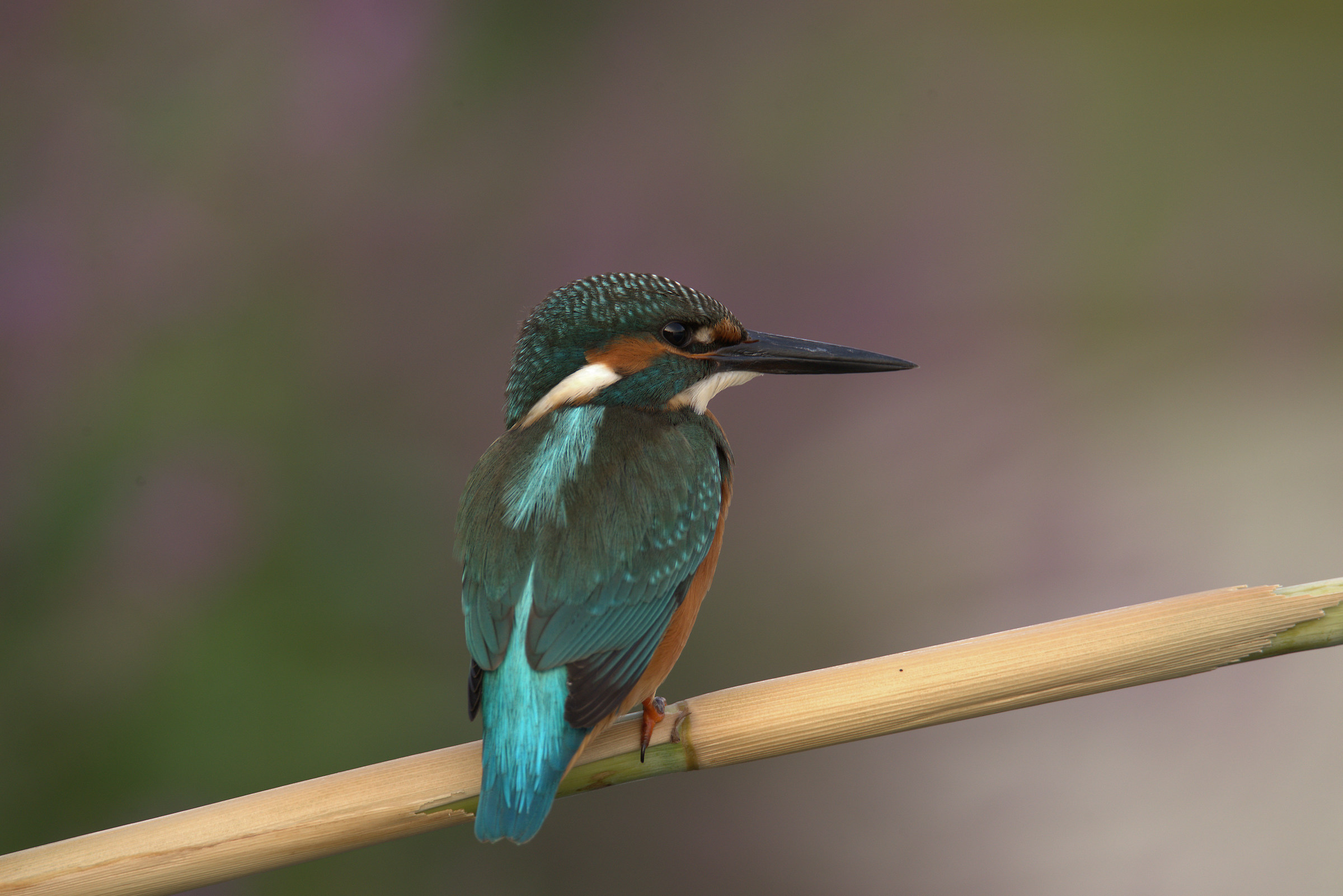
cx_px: 672
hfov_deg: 3.7
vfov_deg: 2.5
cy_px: 448
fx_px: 20524
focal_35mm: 550
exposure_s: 1/80
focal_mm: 550
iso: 400
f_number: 8
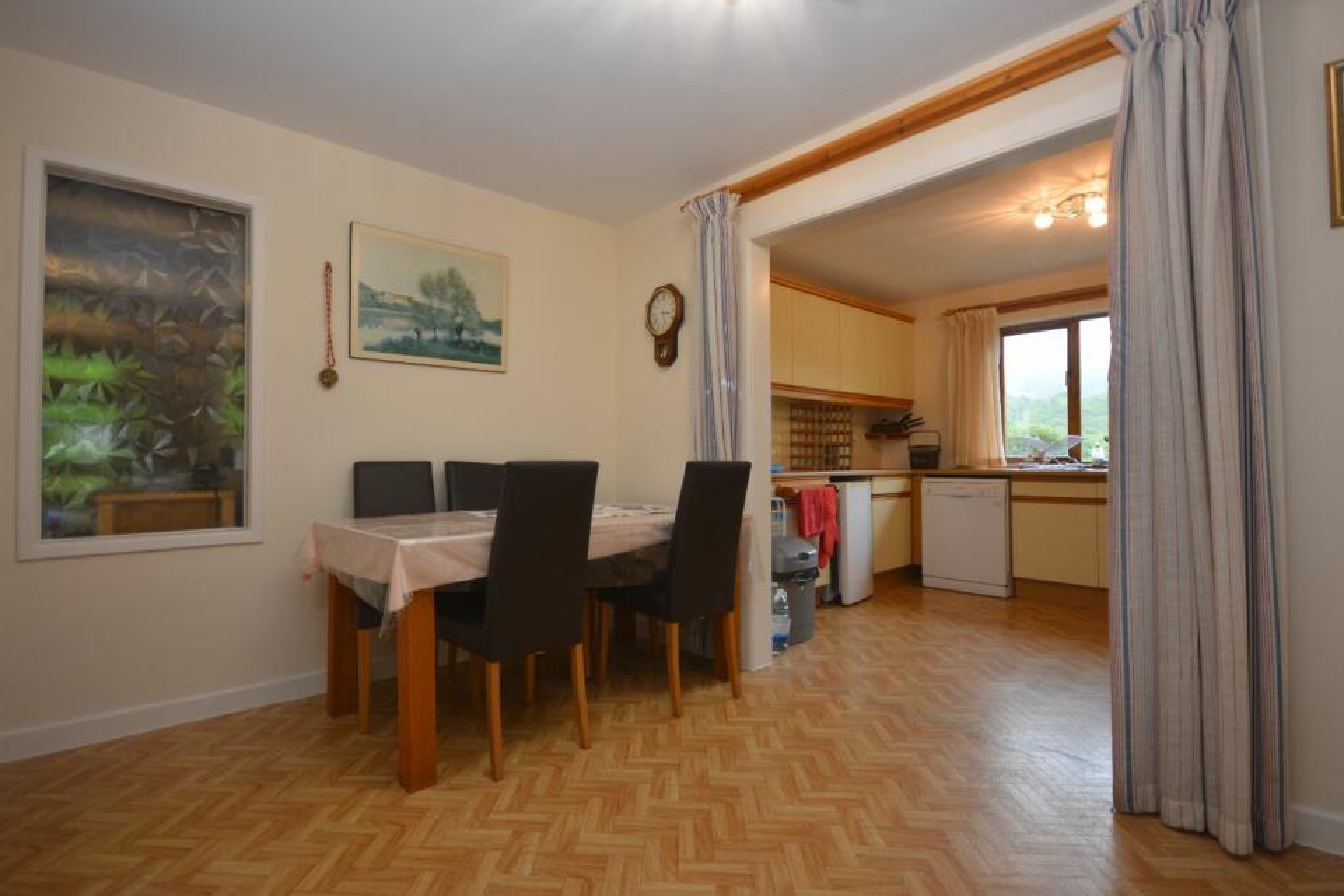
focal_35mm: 16
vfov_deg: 73.7
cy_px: 447
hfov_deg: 96.7
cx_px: 643
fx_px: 597
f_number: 4
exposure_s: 1/60
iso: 450
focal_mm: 10
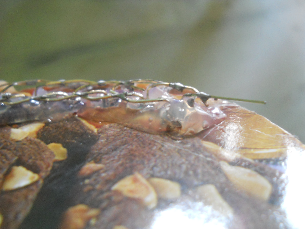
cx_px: 152
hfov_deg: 45.8
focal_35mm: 41
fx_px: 361
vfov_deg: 35.1
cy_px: 114
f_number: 3.1
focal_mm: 6.72
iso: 400
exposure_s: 1/15
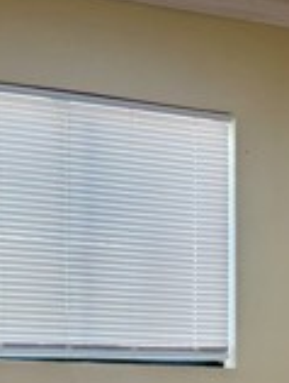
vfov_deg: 18.0
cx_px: 245
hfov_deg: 14.0
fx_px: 1166
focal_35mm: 105
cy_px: 419
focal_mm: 5.96
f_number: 1.6
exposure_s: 1/60
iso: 100
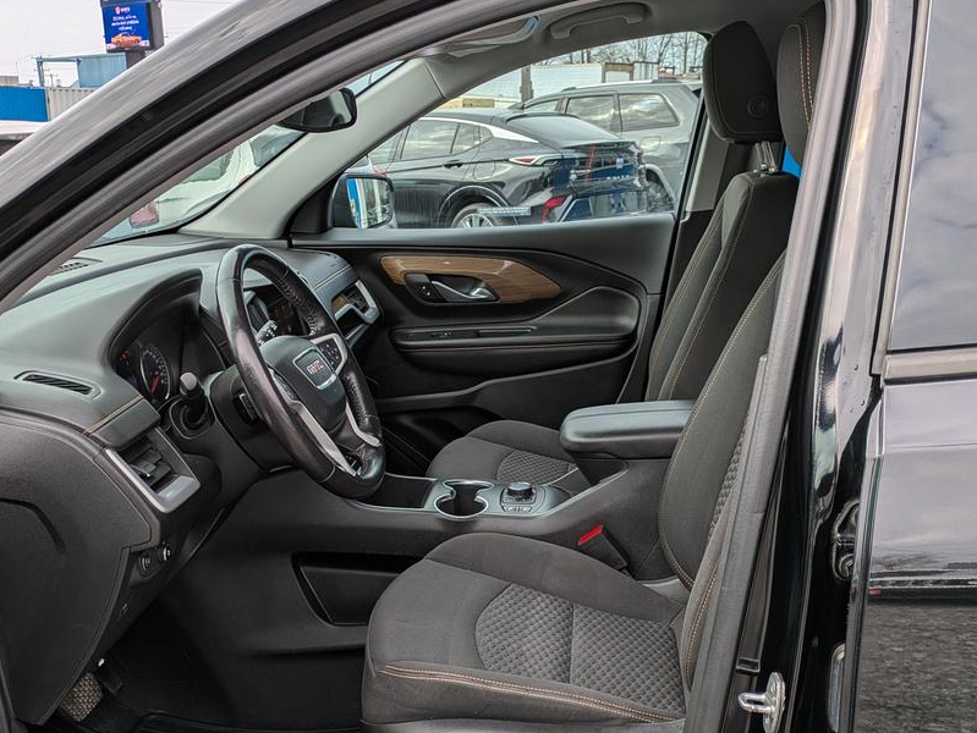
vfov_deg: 35.8
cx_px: 433
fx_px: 1129
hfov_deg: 46.7
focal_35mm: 40
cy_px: 463
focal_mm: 5.43
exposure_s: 1/1247
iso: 49
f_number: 1.89
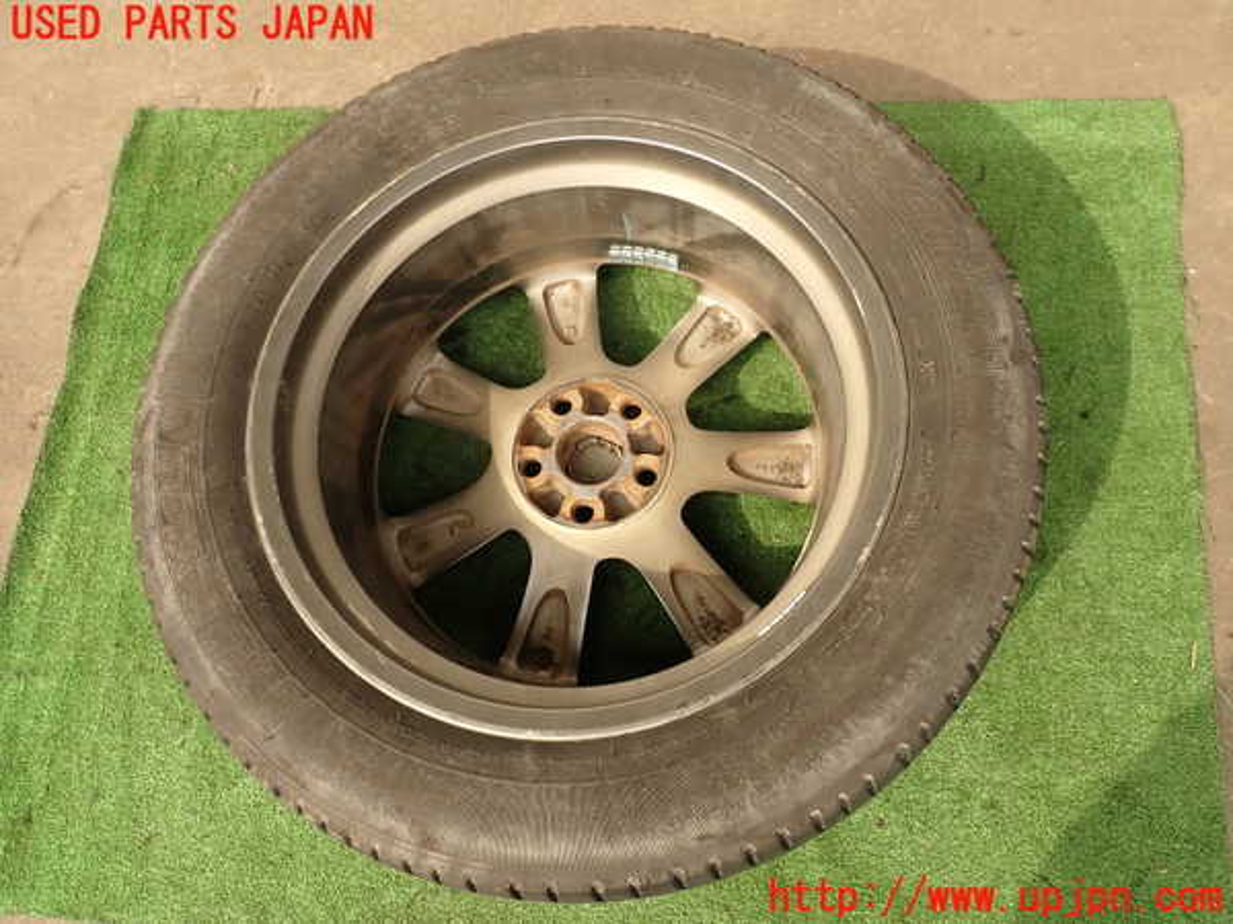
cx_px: 616
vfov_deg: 54.9
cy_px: 462
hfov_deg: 69.4
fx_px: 890
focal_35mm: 25
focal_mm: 4.5
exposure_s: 1/320
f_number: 2.8
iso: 100
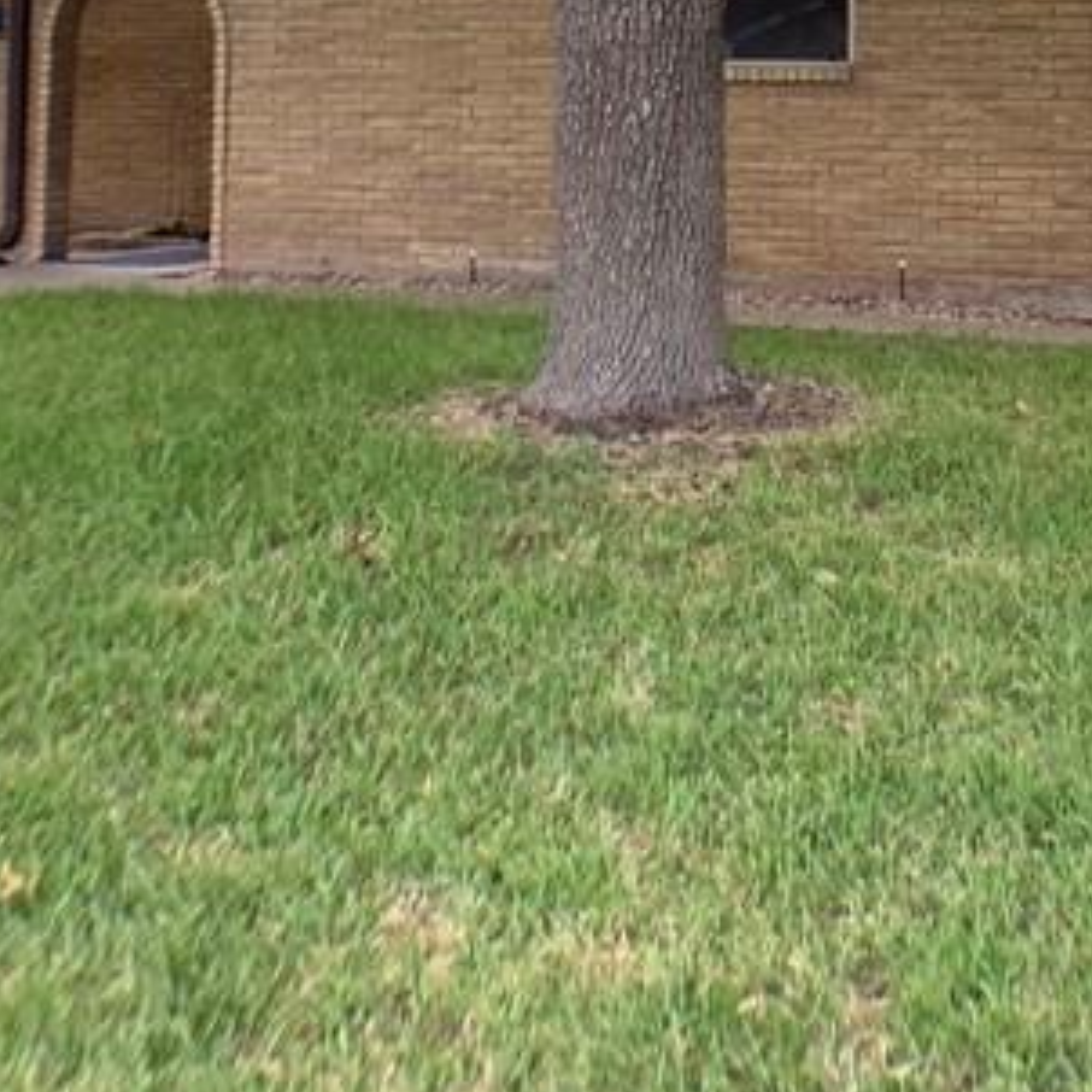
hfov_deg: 22.1
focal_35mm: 78
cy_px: -18
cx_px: 709
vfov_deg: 21.4
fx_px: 2784
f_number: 1.8
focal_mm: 4.25
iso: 25
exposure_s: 1/212
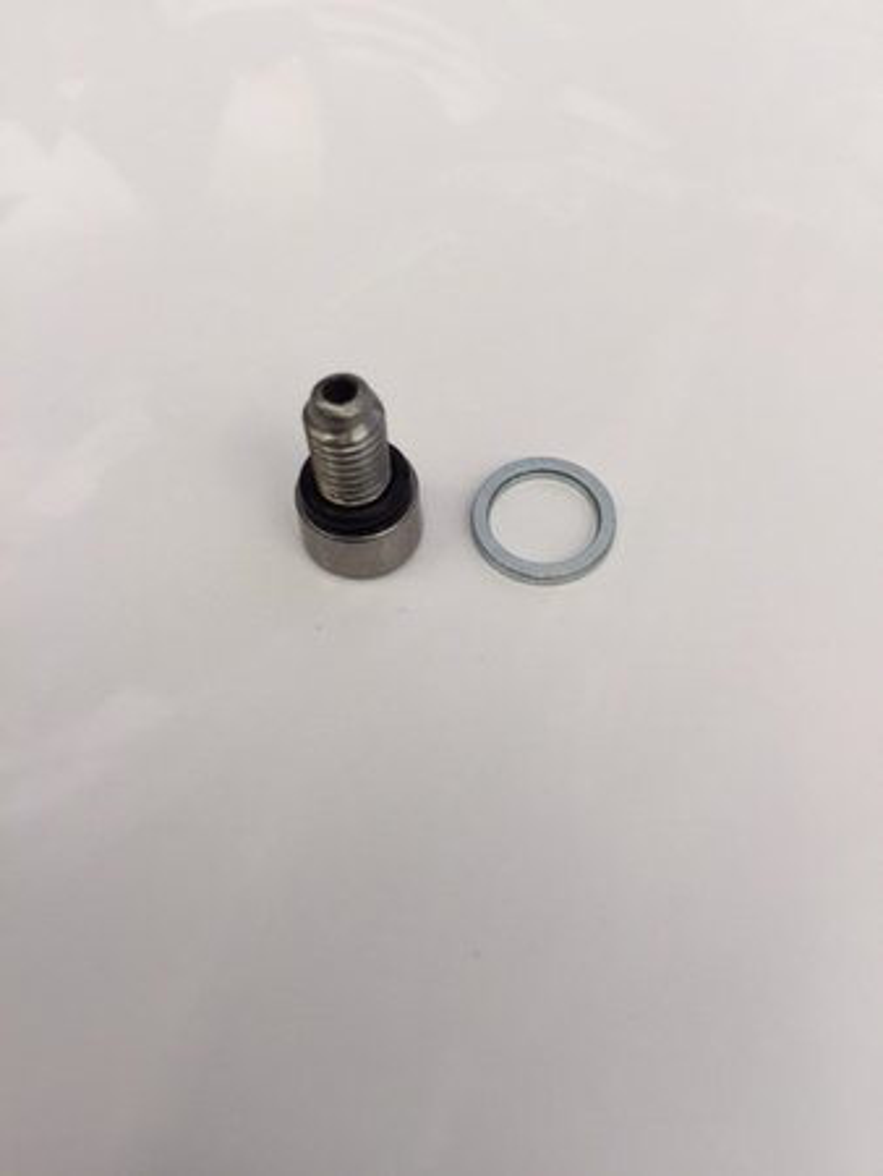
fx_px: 985
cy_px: 588
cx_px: 442
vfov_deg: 61.6
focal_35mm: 29
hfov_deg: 48.3
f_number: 2.2
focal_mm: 4.15
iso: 40
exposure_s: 1/120
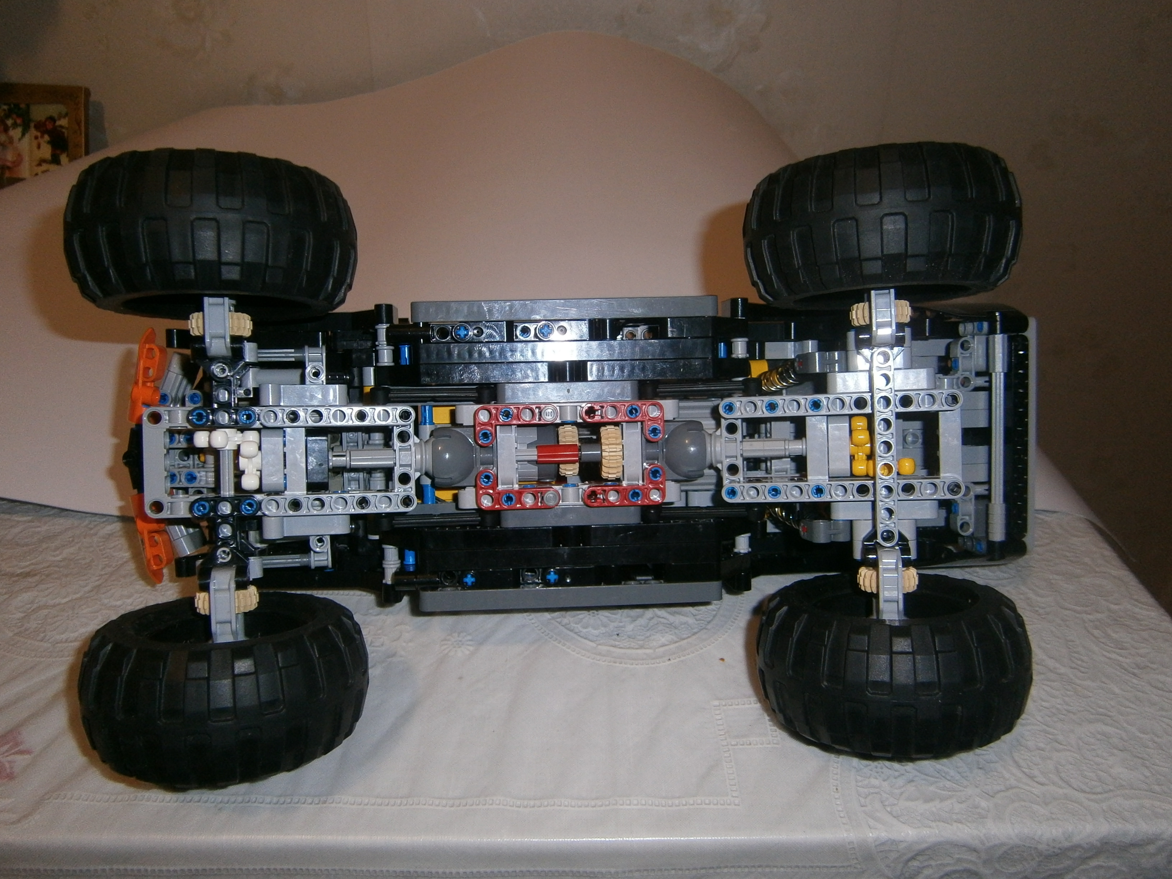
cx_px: 586
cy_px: 440
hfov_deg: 67.3
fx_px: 880
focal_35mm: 26
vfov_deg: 53.1
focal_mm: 4.7
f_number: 2.8
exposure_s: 1/30
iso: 125
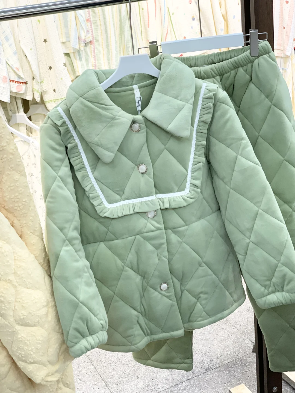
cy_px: 196
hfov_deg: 28.0
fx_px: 591
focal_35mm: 52
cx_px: 148
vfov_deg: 36.8
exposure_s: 1/122
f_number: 2.4
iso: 64
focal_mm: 6
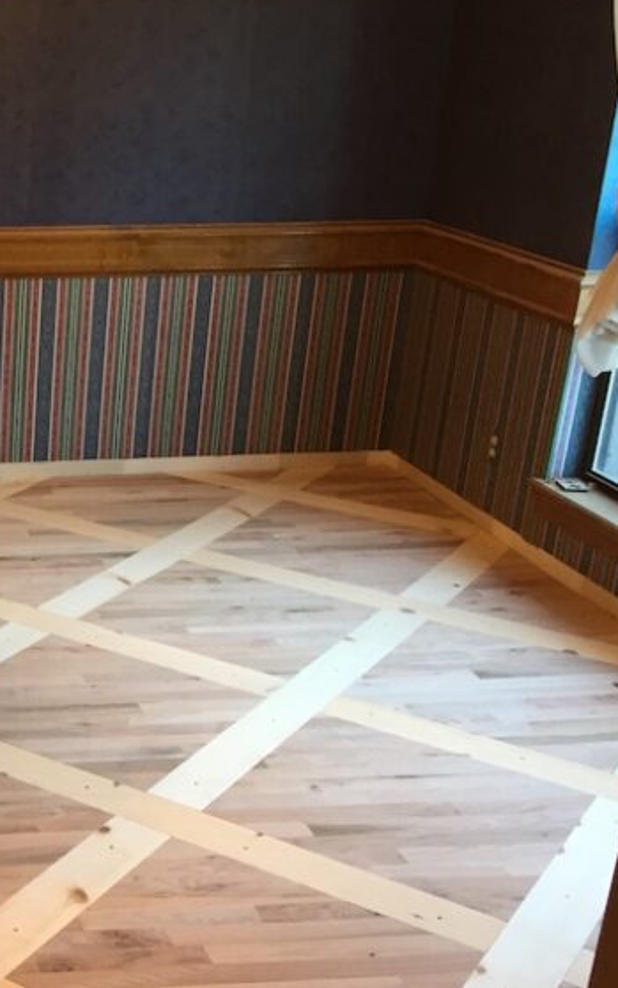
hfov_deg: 22.0
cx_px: -140
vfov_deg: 37.3
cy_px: 603
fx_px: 1454
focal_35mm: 54
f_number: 2.2
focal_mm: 4.15
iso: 80
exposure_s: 1/30
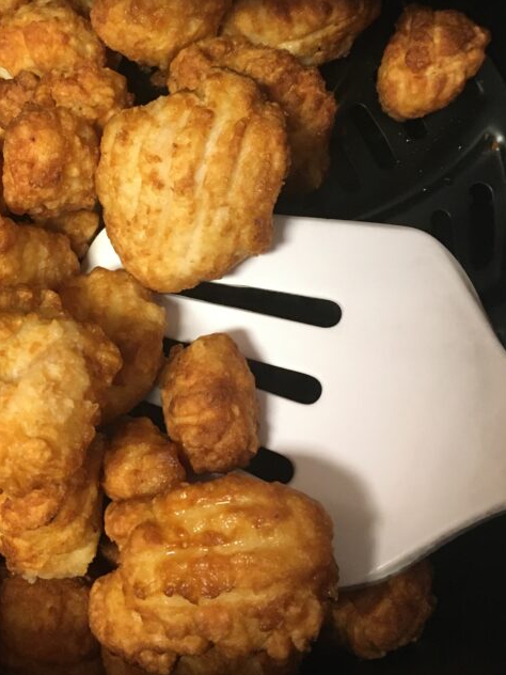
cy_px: 265
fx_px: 877
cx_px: 124
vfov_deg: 41.8
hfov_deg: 31.6
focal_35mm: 45
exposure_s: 1/30
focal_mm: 4.15
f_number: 2.2
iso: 250
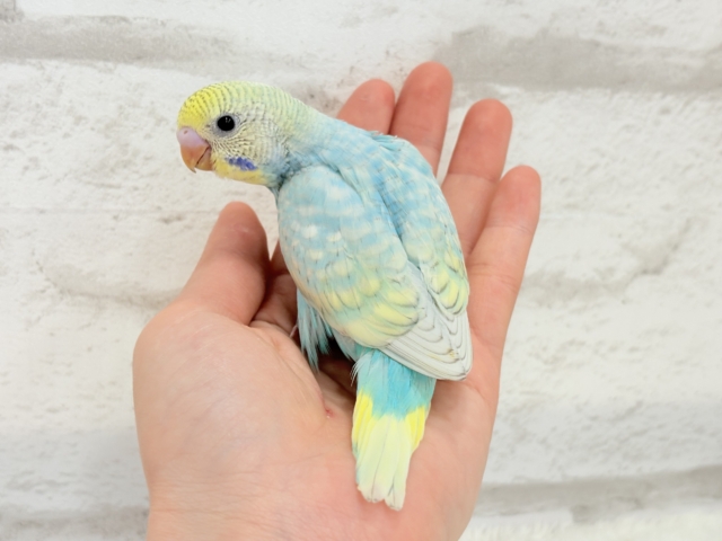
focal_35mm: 52
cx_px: 361
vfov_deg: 28.0
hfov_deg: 36.8
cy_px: 270
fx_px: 1085
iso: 40
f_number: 1.6
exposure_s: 1/50
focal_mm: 5.96
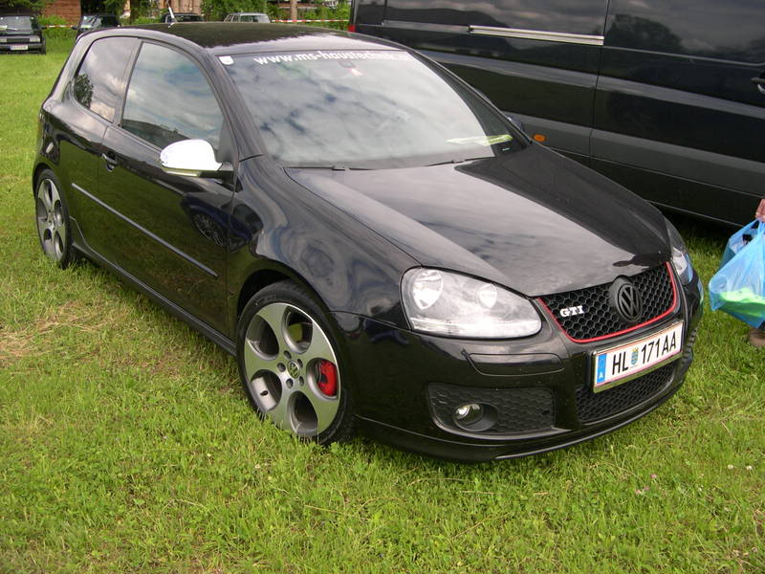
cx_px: 382
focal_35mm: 38
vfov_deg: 37.7
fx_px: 840
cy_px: 287
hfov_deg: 49.0
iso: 100
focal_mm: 8
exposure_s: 1/518
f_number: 2.8
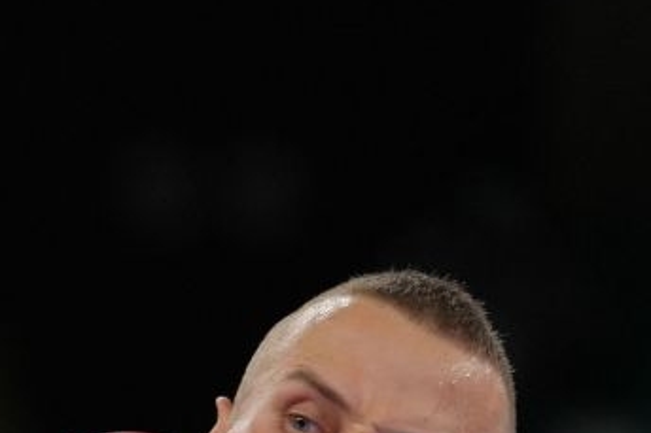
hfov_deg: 2.2
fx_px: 16664
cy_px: 1110
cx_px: -326
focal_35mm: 922
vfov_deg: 1.5
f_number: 2.8
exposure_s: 1/1000
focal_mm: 176
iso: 500
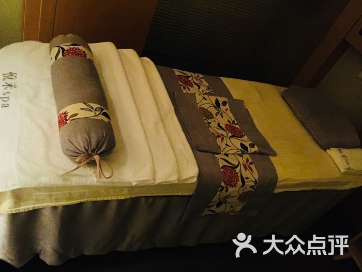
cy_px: 136
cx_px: 181
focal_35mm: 29
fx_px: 303
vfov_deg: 48.2
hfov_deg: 61.7
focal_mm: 4.15
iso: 400
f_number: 2.2
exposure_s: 1/4
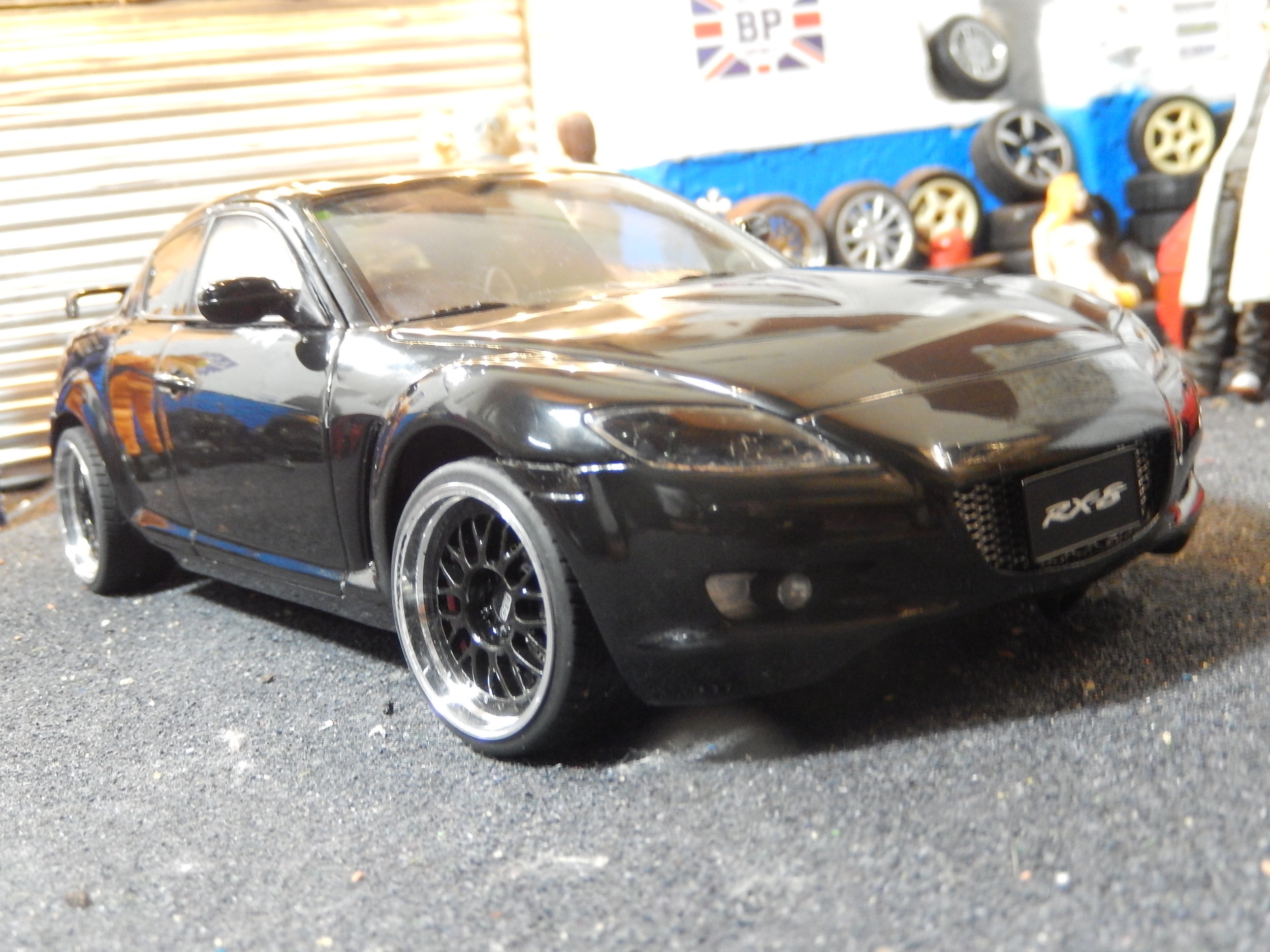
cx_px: 635
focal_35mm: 41
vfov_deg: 35.1
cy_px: 476
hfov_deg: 45.8
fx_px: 1504
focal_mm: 7.3
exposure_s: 1/8
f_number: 4.2
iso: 640
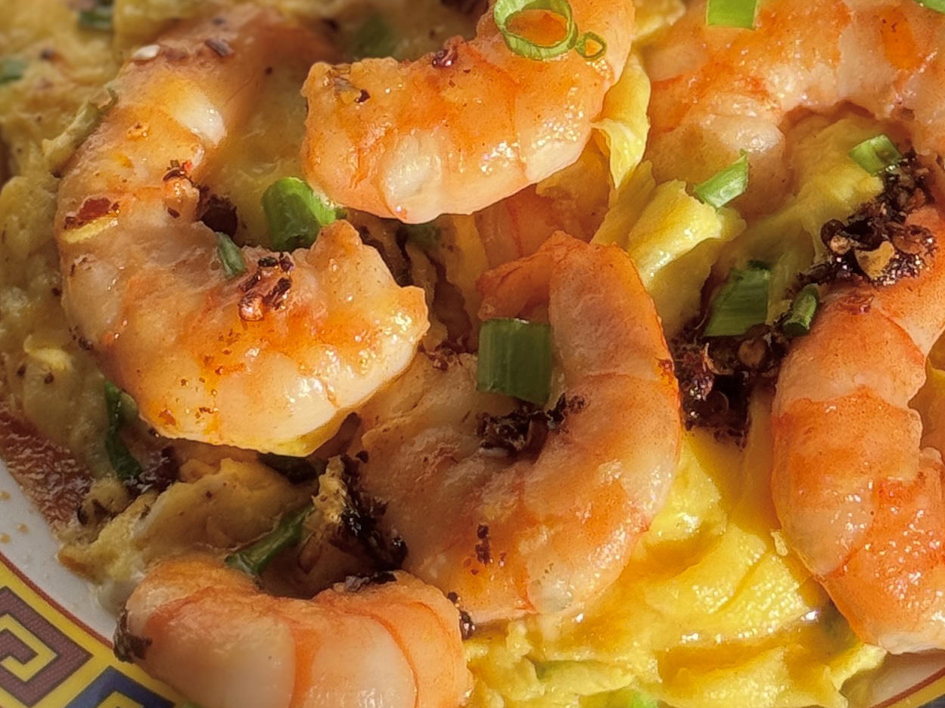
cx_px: 526
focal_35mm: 110
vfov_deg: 13.4
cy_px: 192
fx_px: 3002
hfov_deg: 17.9
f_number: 1.78
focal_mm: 6.86
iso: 64
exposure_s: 1/140
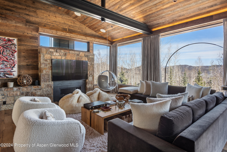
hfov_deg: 84.0
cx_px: 114
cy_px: 76
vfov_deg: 62.0
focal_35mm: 20
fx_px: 126
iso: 100
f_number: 7.1
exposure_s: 1/1.67
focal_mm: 20
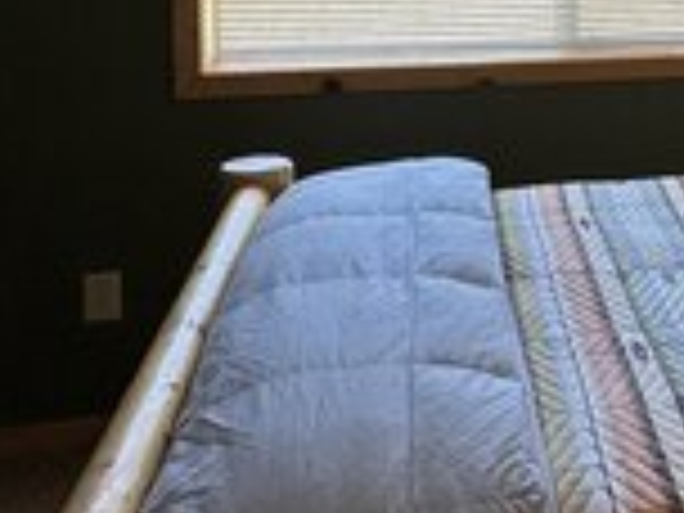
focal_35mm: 59
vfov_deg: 23.4
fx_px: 1166
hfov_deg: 26.9
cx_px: 918
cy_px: -40
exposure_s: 1/120
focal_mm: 2.22
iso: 64
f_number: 2.2
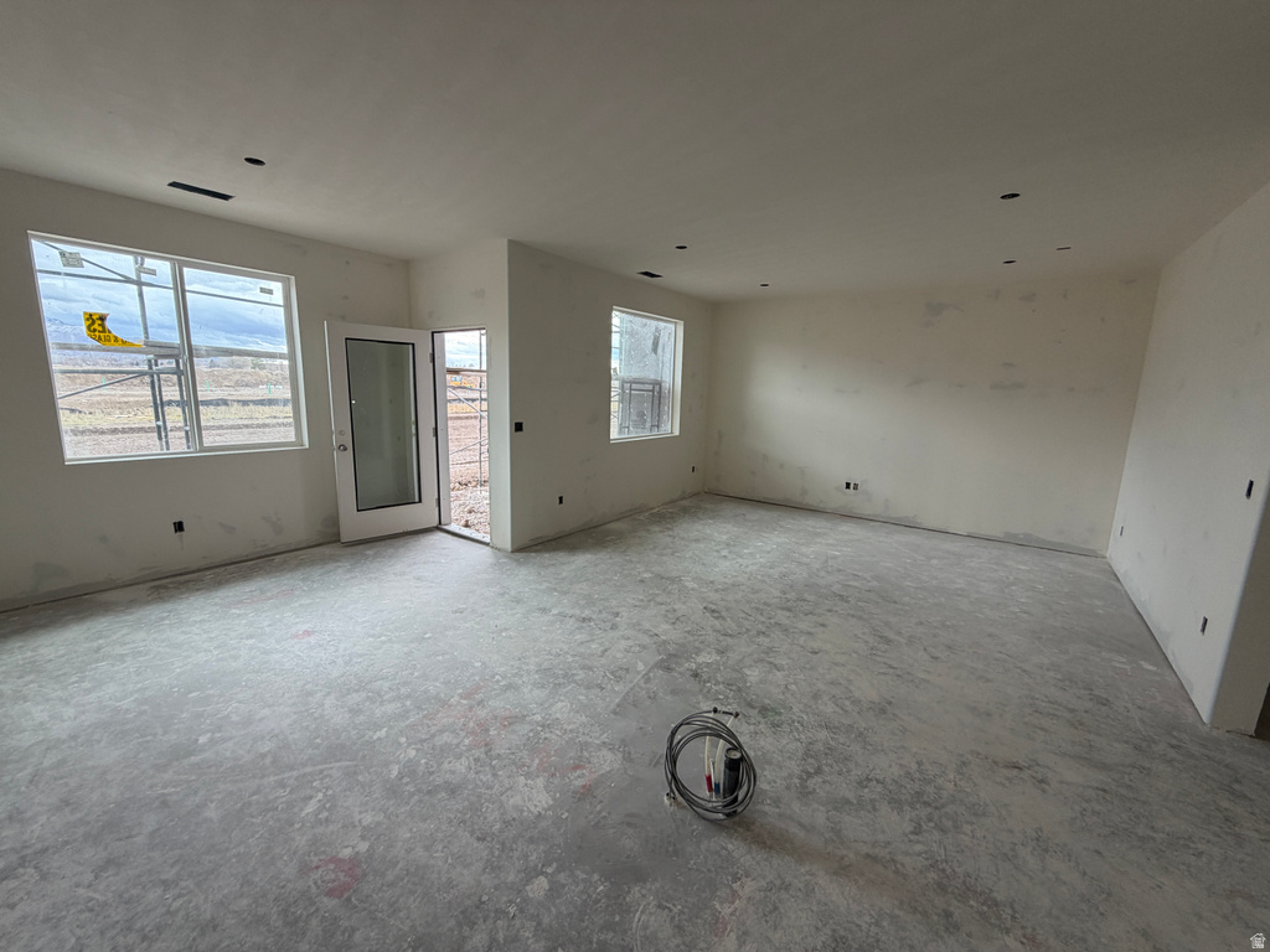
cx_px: 635
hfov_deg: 102.1
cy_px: 476
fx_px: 514
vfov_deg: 85.7
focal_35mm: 14
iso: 100
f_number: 2.2
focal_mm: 2.22
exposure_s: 1/121
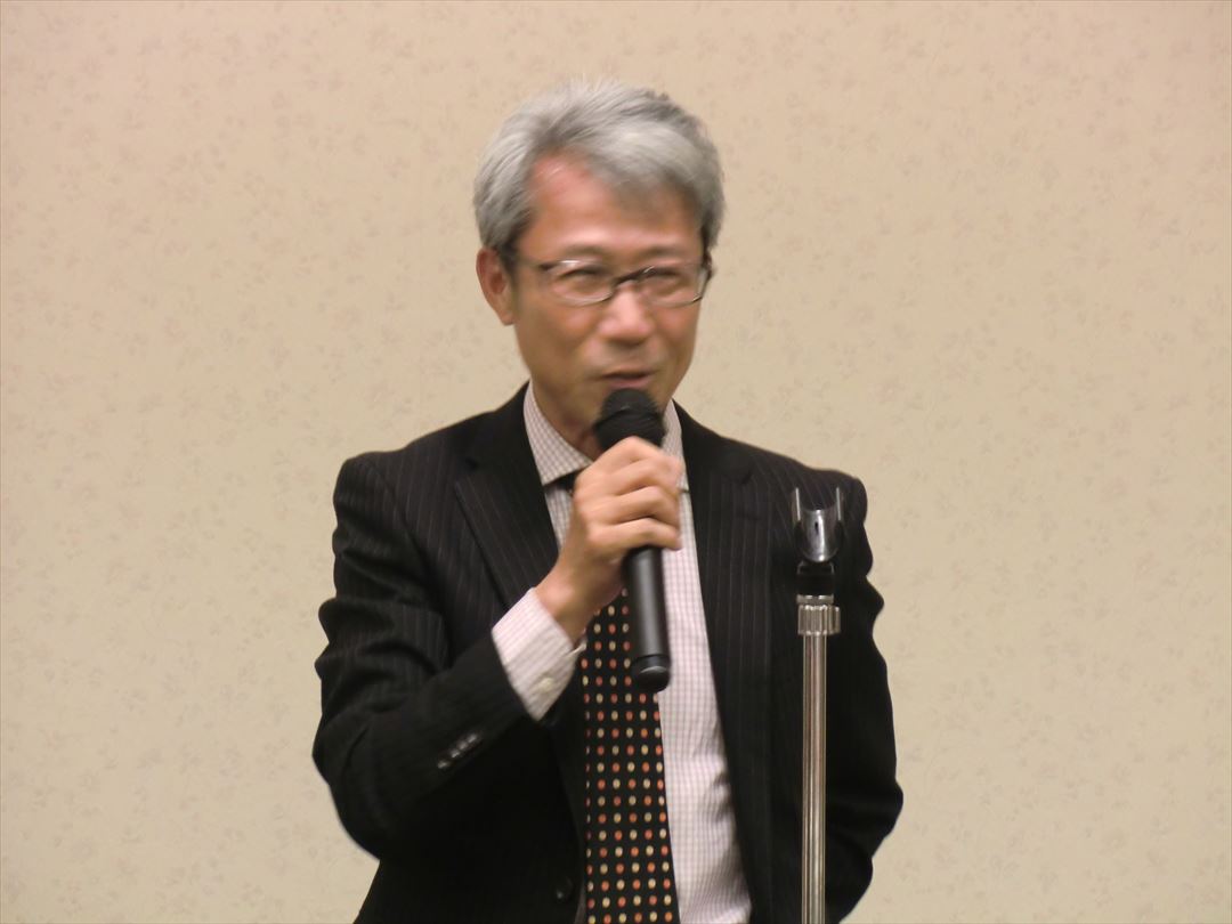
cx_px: 616
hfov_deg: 11.8
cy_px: 462
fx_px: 5979
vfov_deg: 8.8
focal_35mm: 168
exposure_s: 1/15
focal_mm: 30.1
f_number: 4.8
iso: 400
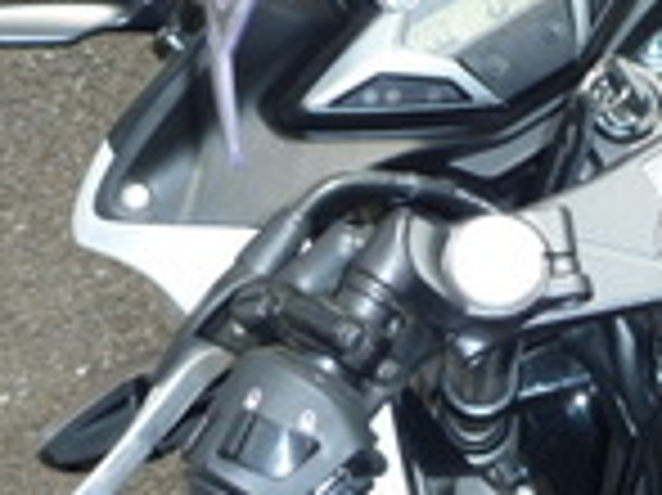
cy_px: 184
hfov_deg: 23.3
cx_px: 637
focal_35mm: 81
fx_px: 1548
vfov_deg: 18.2
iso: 100
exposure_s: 1/640
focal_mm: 4.9
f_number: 3.3
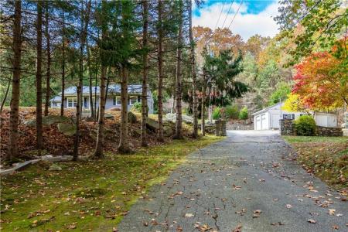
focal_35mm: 30
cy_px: 116
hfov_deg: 61.9
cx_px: 174
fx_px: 290
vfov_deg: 43.6
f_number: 7.1
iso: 100
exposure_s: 1/50
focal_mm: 30
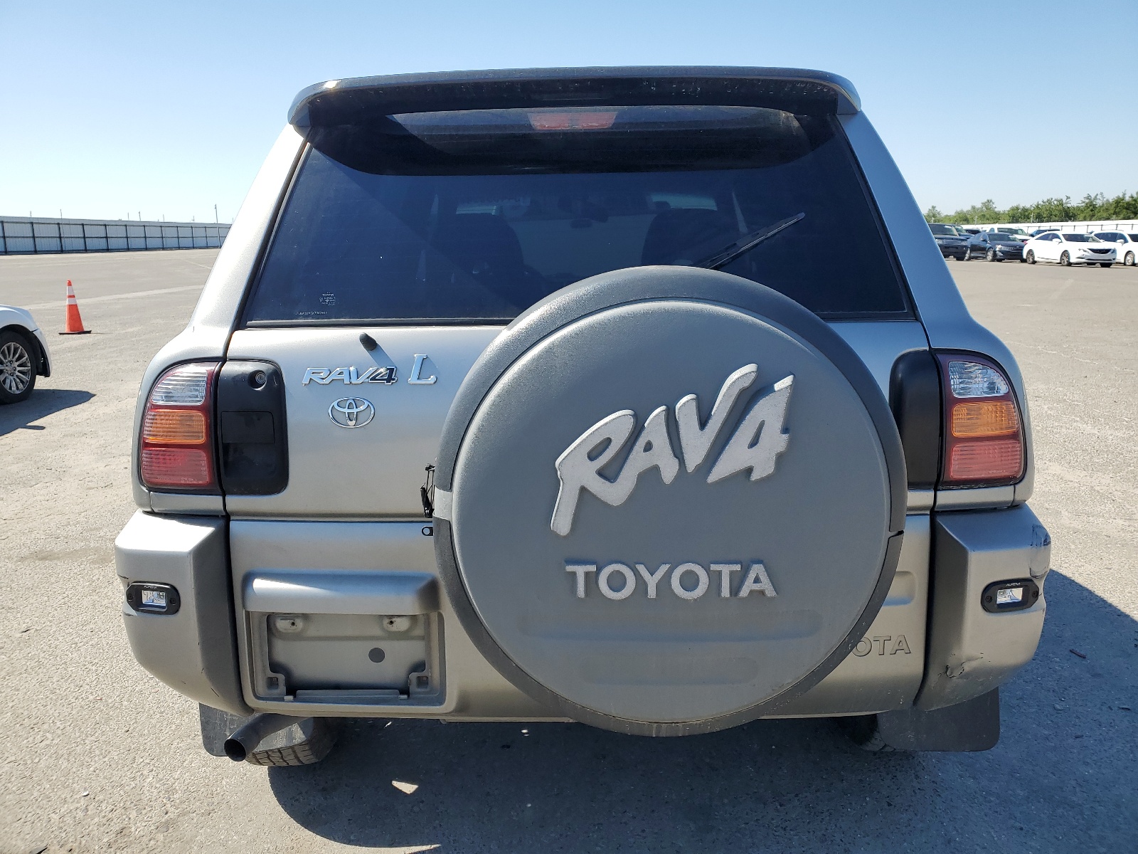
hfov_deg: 67.3
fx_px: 855
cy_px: 427
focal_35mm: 26
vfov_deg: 53.1
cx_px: 569
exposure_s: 1/2000
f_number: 1.5
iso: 50
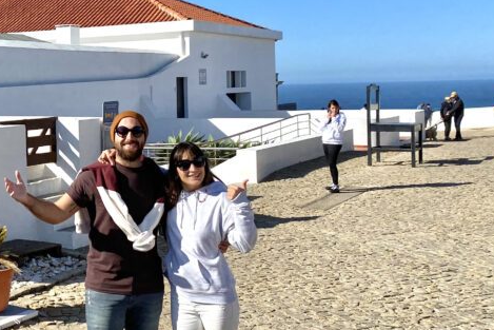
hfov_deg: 32.1
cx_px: 37
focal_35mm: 59
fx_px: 810
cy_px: 97
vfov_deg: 22.9
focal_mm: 4.25
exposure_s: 1/4115
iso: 32
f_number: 1.8
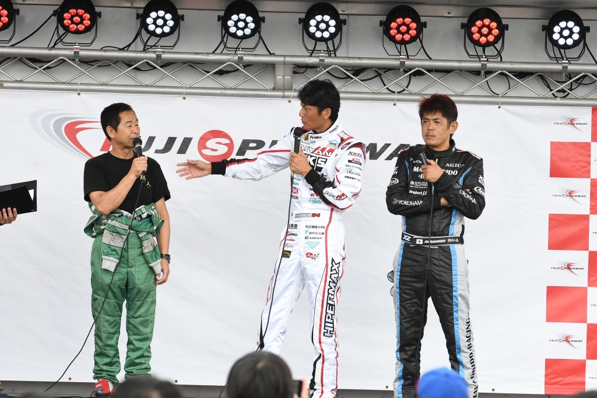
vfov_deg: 6.8
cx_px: 298
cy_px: 199
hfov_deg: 10.2
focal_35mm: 202
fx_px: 3358
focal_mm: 135
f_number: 4.5
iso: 200
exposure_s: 1/320
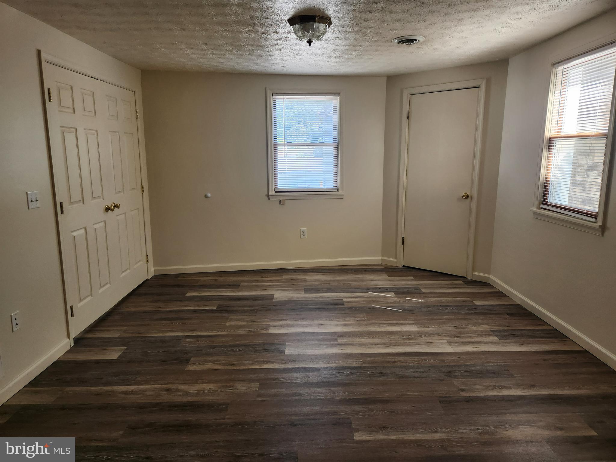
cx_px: 308
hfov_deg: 73.9
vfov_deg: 58.9
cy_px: 231
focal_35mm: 23
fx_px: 409
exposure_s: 1/180
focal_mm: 5.4
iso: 100
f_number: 1.8
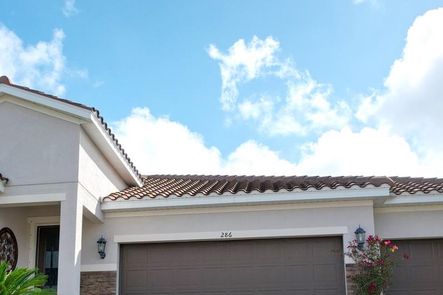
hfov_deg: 44.2
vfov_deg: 29.6
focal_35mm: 44
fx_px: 541
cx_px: 169
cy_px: 250
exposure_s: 1/2500
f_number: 2.8
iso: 100
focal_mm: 8.38
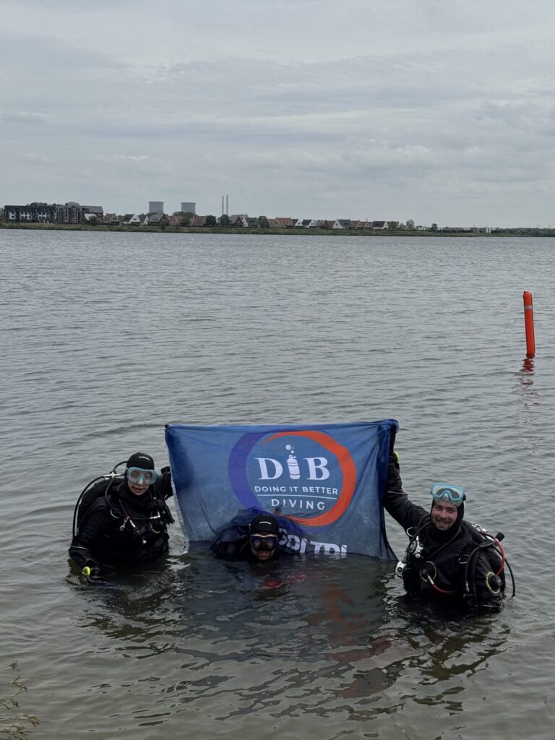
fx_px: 1026
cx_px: 278
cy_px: 370
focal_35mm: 48
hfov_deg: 30.3
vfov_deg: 39.7
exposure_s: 1/9009
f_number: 1.78
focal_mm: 6.76
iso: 64
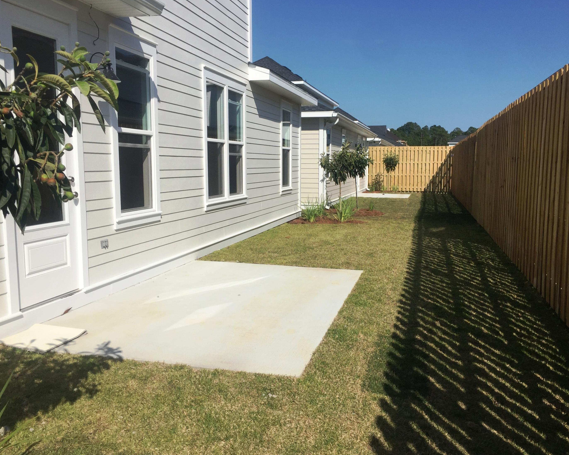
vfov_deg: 47.1
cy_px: 228
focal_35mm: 31
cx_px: 291
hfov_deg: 57.2
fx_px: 522
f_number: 2.2
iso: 32
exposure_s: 1/3597
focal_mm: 4.15
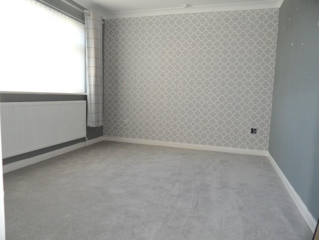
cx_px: 160
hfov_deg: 71.6
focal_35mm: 24
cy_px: 120
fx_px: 221
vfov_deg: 56.8
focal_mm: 3.9
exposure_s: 1/60
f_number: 3.2
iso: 100
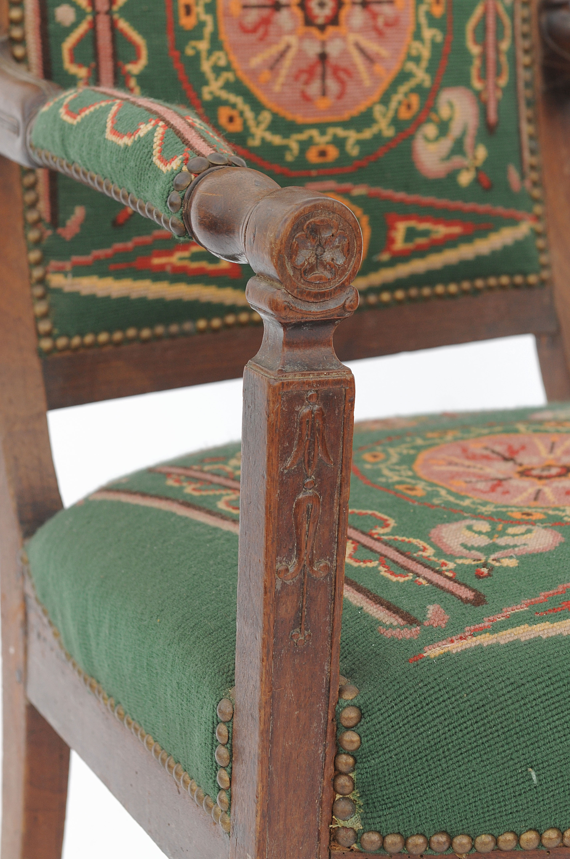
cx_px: 285
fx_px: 2071
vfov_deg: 23.4
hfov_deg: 15.7
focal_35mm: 87
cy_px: 430
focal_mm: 58
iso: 250
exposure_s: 1/160
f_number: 5
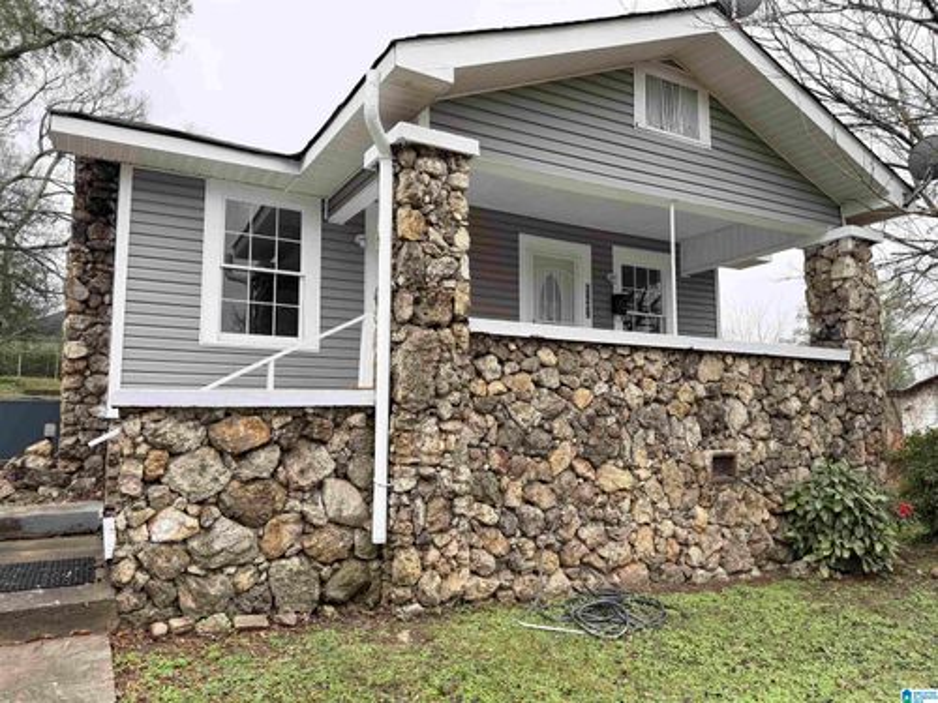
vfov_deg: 56.8
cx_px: 469
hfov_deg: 71.6
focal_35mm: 24
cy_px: 352
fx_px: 650
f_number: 1.78
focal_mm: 6.76
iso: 100
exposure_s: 1/602
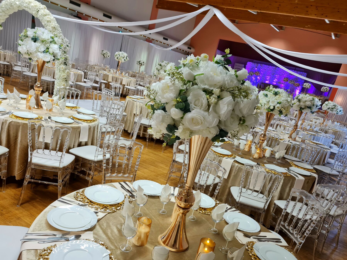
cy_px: 145
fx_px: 291
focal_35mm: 29
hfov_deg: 61.7
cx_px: 171
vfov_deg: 48.1
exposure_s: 1/100
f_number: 1.8
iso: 200
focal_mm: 5.4
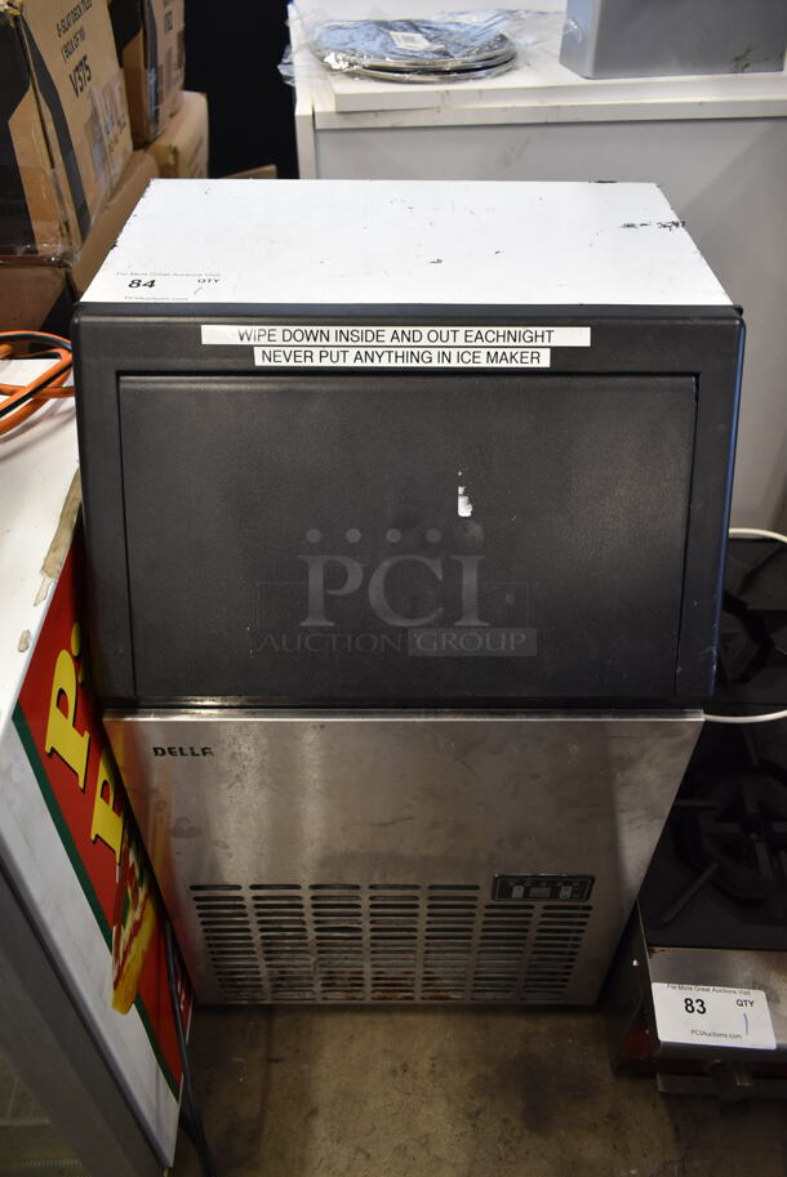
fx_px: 884
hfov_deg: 48.0
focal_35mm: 27
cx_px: 394
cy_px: 588
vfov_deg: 67.3
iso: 560
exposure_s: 1/30
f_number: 3.5
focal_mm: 18
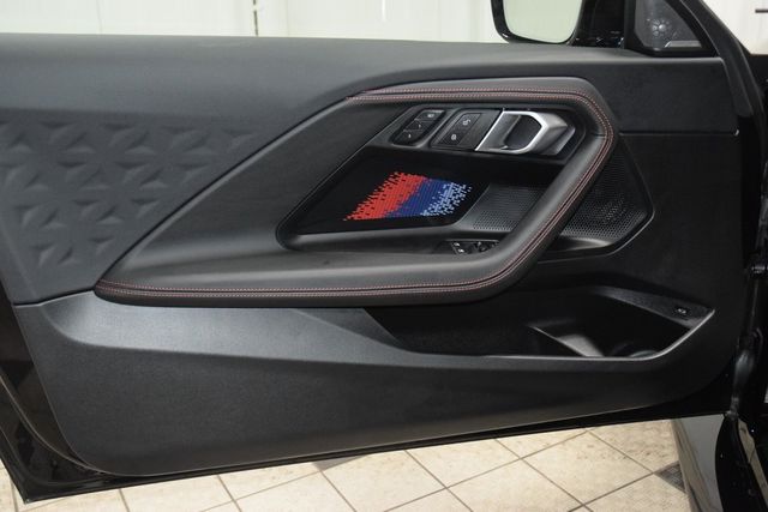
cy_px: 256
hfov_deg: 53.1
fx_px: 768
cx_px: 384
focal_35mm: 36
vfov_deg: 36.9
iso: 3200
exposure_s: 1/100
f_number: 3.8
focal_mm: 24
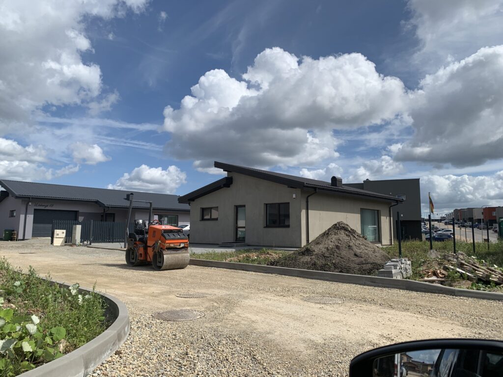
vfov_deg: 53.1
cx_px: 252
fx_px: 378
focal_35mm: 26
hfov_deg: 67.3
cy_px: 188
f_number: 1.8
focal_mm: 4.25
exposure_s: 1/3401
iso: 25
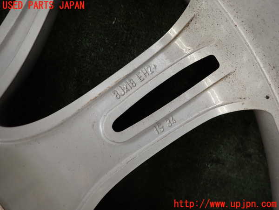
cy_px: 105
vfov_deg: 54.9
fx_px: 201
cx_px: 140
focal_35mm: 25
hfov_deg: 69.4
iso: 125
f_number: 2
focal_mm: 4.5
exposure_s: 1/60
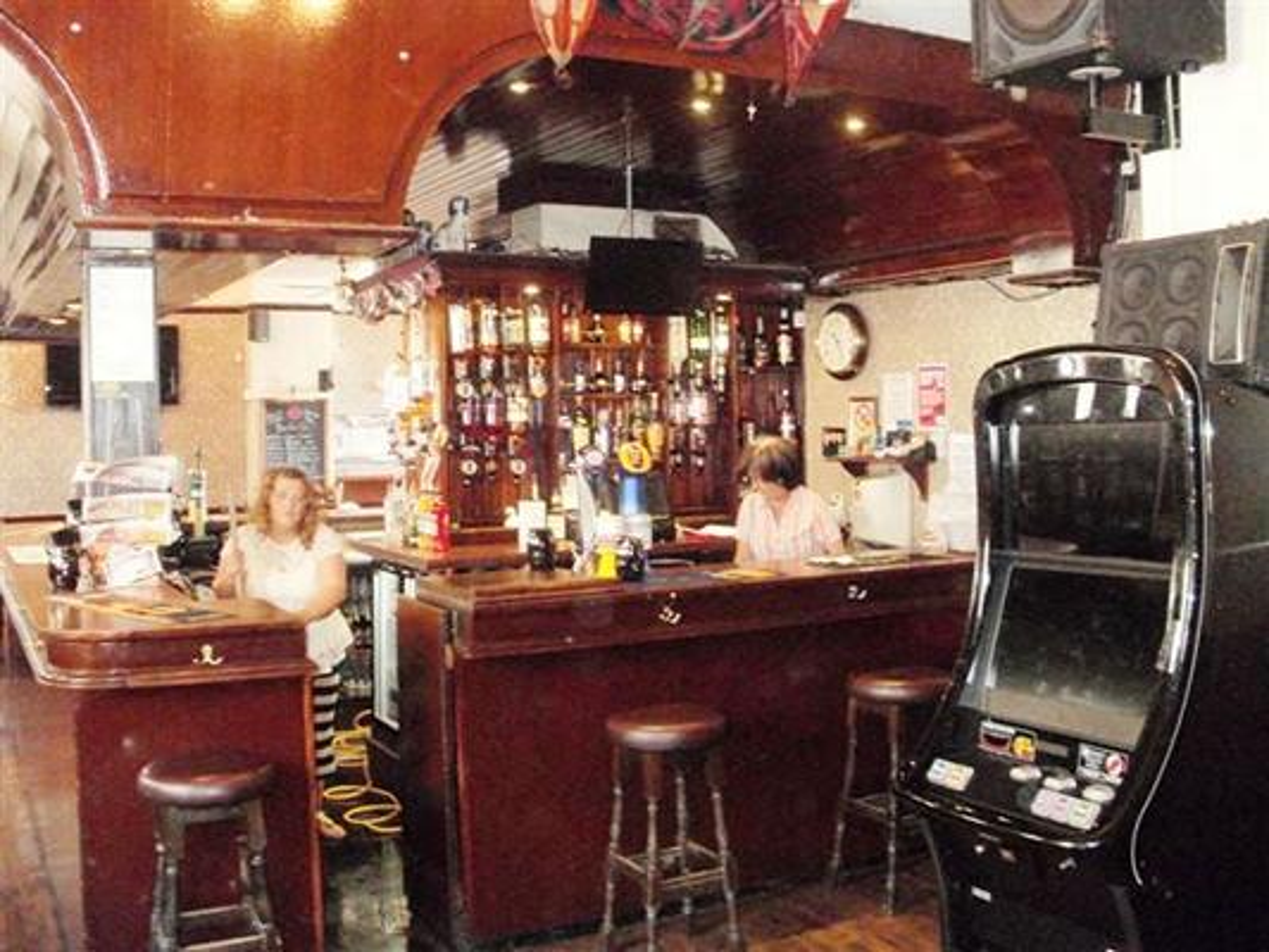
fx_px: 1320
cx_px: 634
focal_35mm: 36
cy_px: 476
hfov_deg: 51.3
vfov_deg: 39.7
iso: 800
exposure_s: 1/30
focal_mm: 6.3
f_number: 3.5
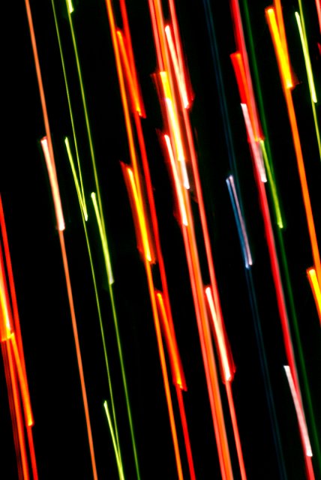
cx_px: 160
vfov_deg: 27.0
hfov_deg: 18.2
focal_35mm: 75
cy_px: 240
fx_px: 1001
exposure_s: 1.6
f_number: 8
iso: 100
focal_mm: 50
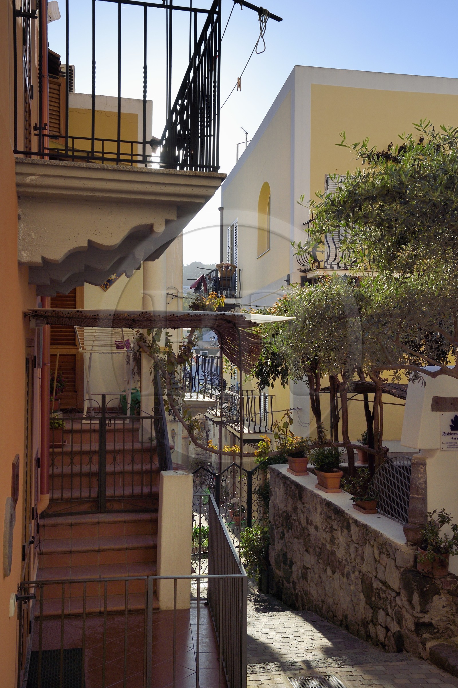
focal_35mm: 40
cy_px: 344
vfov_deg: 48.5
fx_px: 764
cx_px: 229
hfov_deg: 33.4
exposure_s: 1/640
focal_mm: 40
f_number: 14
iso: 640
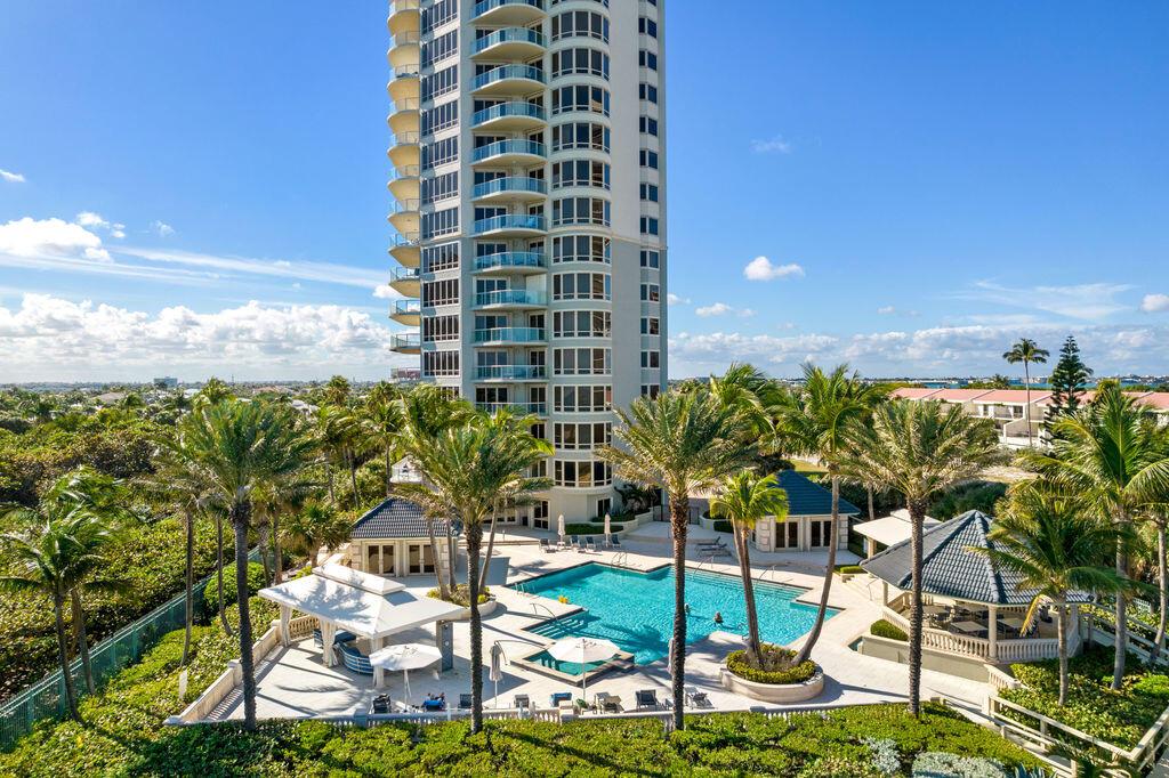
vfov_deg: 57.2
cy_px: 389
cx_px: 584
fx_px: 714
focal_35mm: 22
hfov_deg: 78.6
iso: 100
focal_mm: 8.38
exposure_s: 1/2500
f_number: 2.8
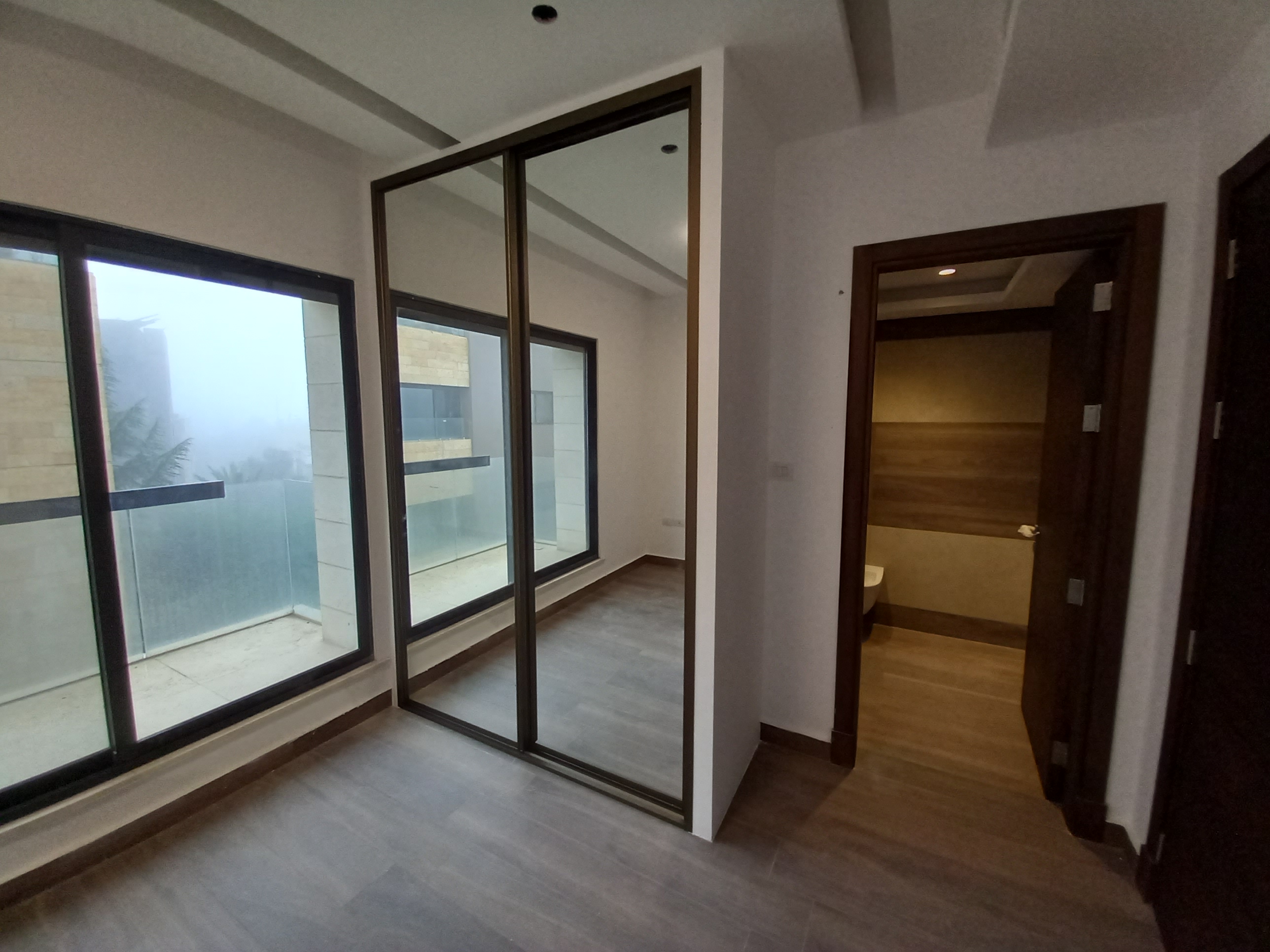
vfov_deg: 89.9
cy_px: 476
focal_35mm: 13
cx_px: 635
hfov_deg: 106.2
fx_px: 477
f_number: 2.2
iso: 100
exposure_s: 1/60
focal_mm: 1.13
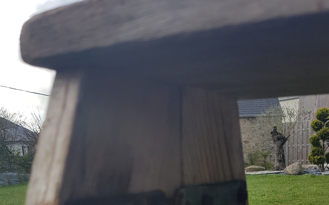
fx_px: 421
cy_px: 265
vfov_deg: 24.1
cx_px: 181
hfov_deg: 42.6
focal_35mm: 47
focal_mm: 4.2
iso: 50
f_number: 1.7
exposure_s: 1/1592
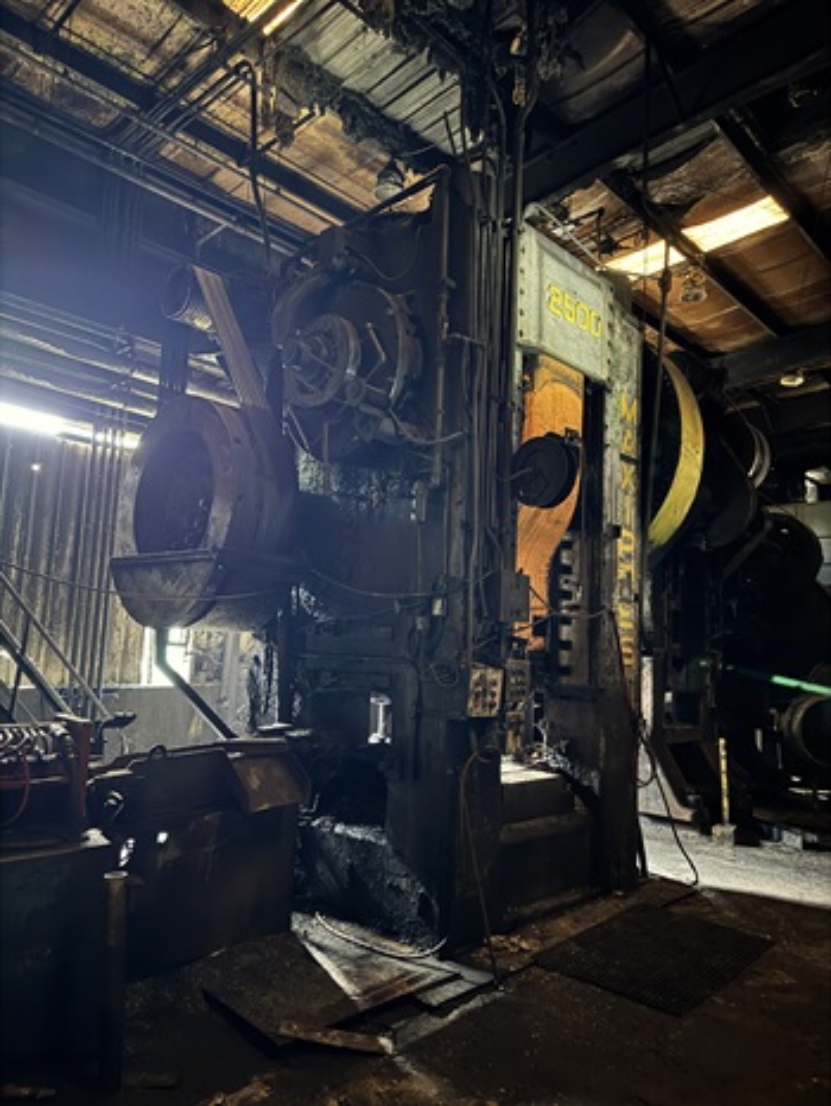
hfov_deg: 56.9
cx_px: 416
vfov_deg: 71.6
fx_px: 767
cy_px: 553
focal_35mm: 24
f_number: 1.78
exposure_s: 1/9
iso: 1600
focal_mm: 6.76
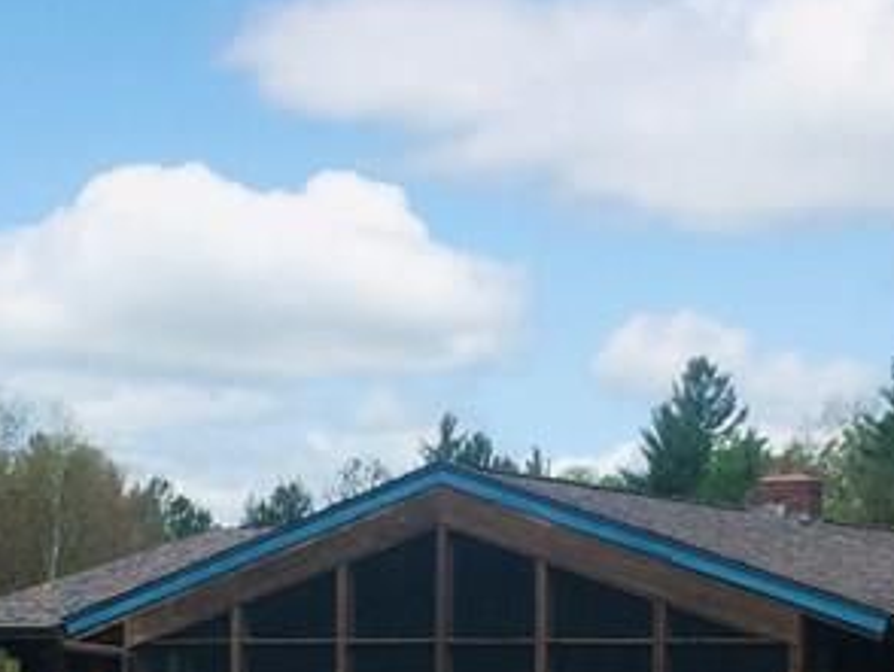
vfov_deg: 14.2
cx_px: 404
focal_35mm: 101
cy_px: 815
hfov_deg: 19.4
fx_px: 2611
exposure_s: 1/1721
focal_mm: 4.15
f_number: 2.2
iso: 32
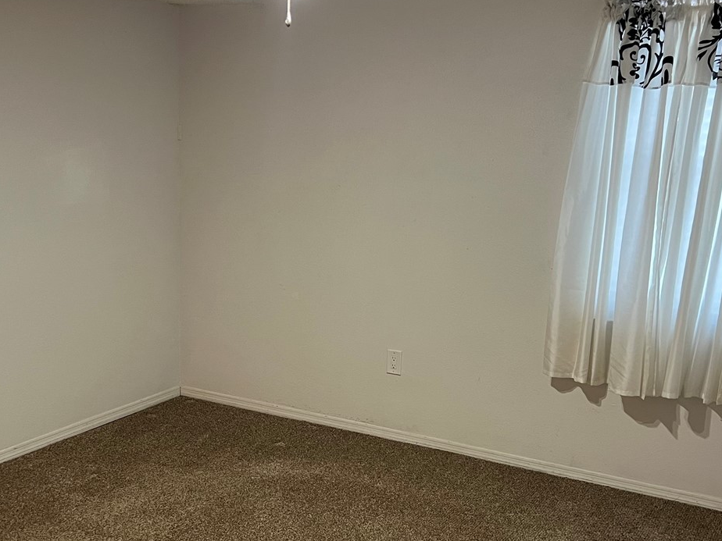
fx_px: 939
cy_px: 358
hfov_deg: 42.1
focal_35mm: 45
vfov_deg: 31.9
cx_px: 335
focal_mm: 5.7
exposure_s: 1/60
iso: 200
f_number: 1.5
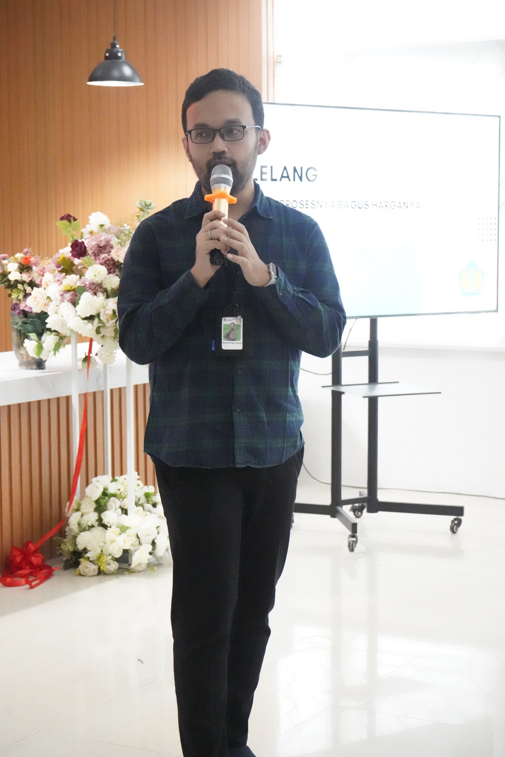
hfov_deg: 19.5
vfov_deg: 28.8
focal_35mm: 70
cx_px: 252
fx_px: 1473
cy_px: 378
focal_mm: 70
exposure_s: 1/250
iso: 51200
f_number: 8
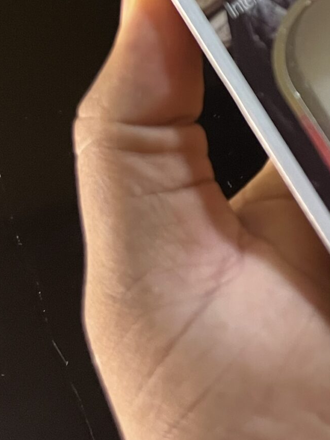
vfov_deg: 23.2
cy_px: -90
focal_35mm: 77
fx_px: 979
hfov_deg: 17.8
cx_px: 443
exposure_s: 1/33
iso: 500
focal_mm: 5.1
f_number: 1.6
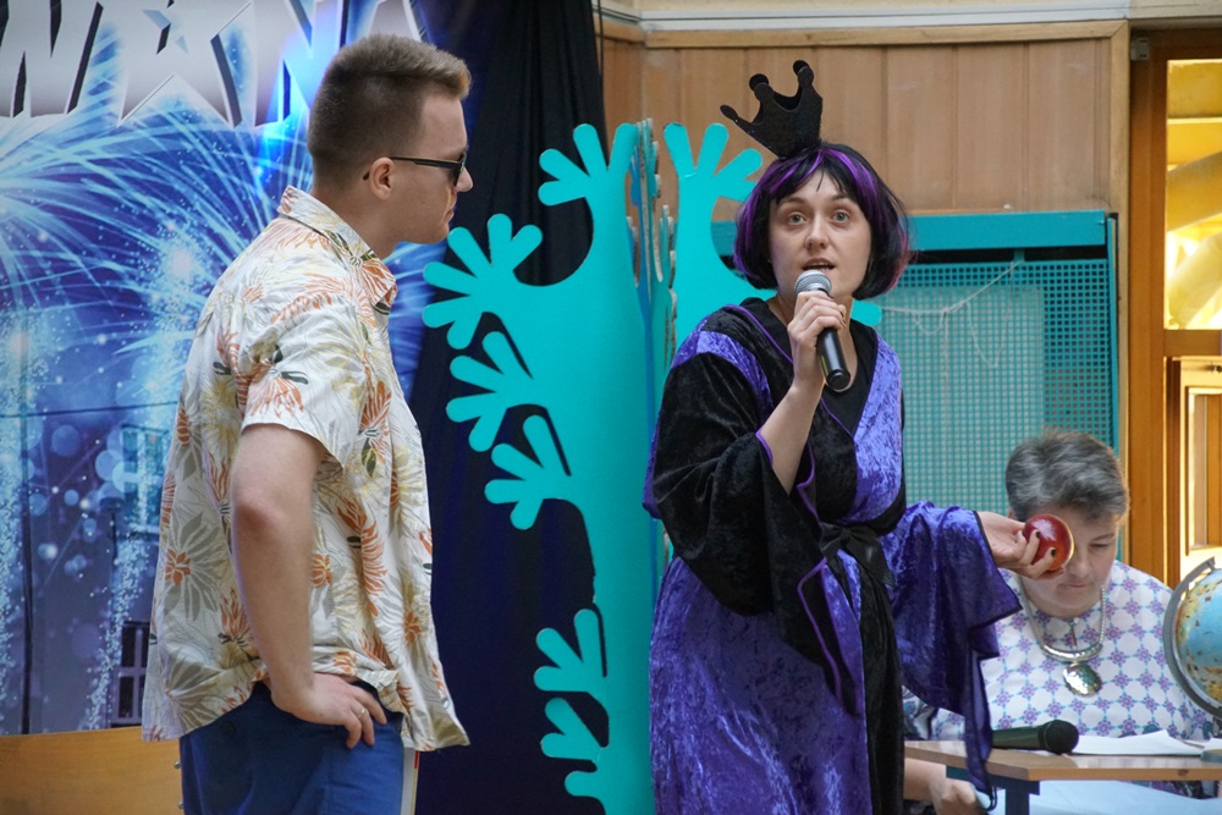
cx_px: 611
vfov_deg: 8.3
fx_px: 5601
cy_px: 408
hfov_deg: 12.5
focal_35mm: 165
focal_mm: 110
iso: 3200
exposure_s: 1/40
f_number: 5.6
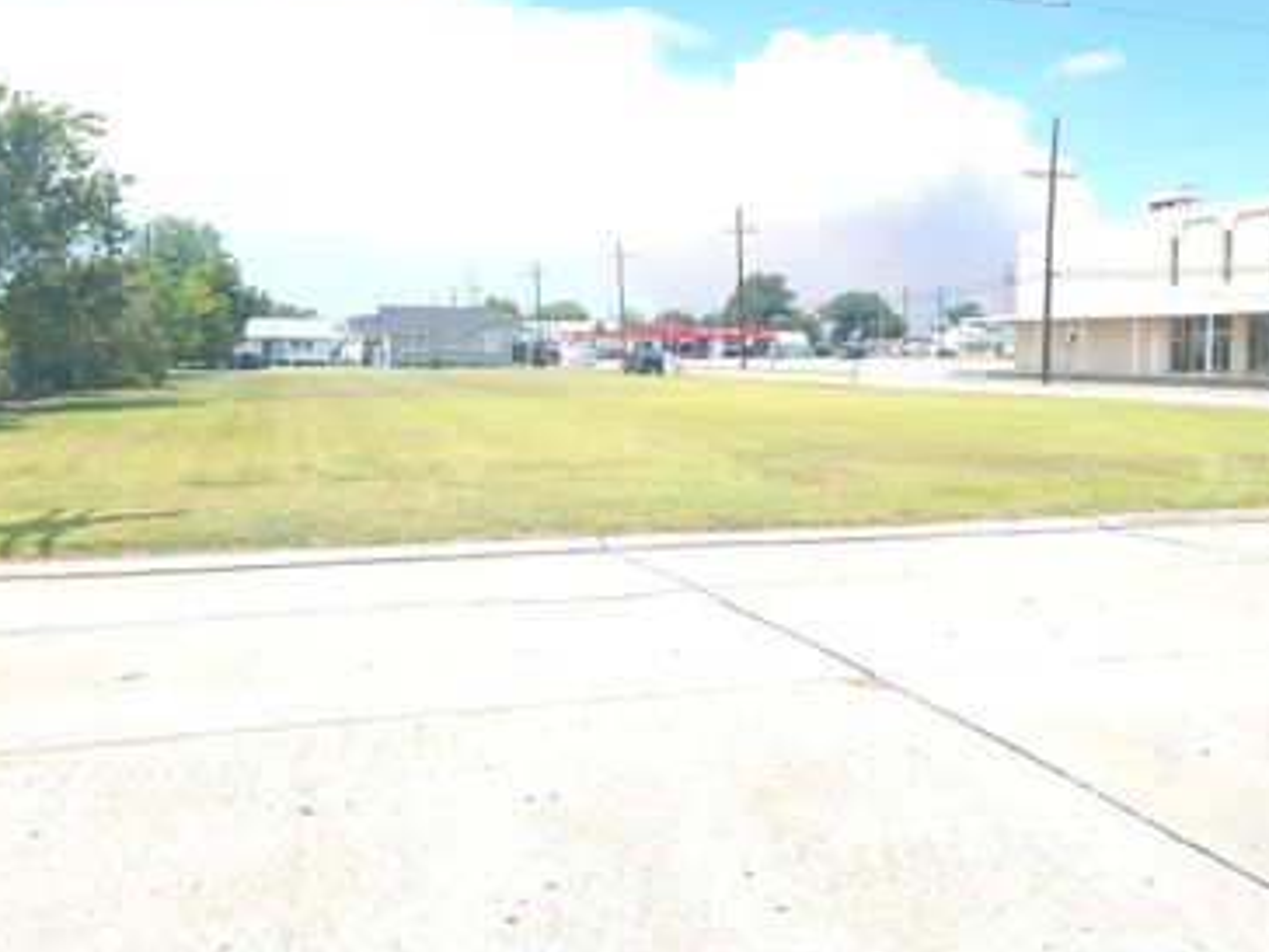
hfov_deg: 55.3
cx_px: 603
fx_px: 1210
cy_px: 382
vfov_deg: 42.7
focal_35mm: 33
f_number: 1.8
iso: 40
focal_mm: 5
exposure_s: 1/750
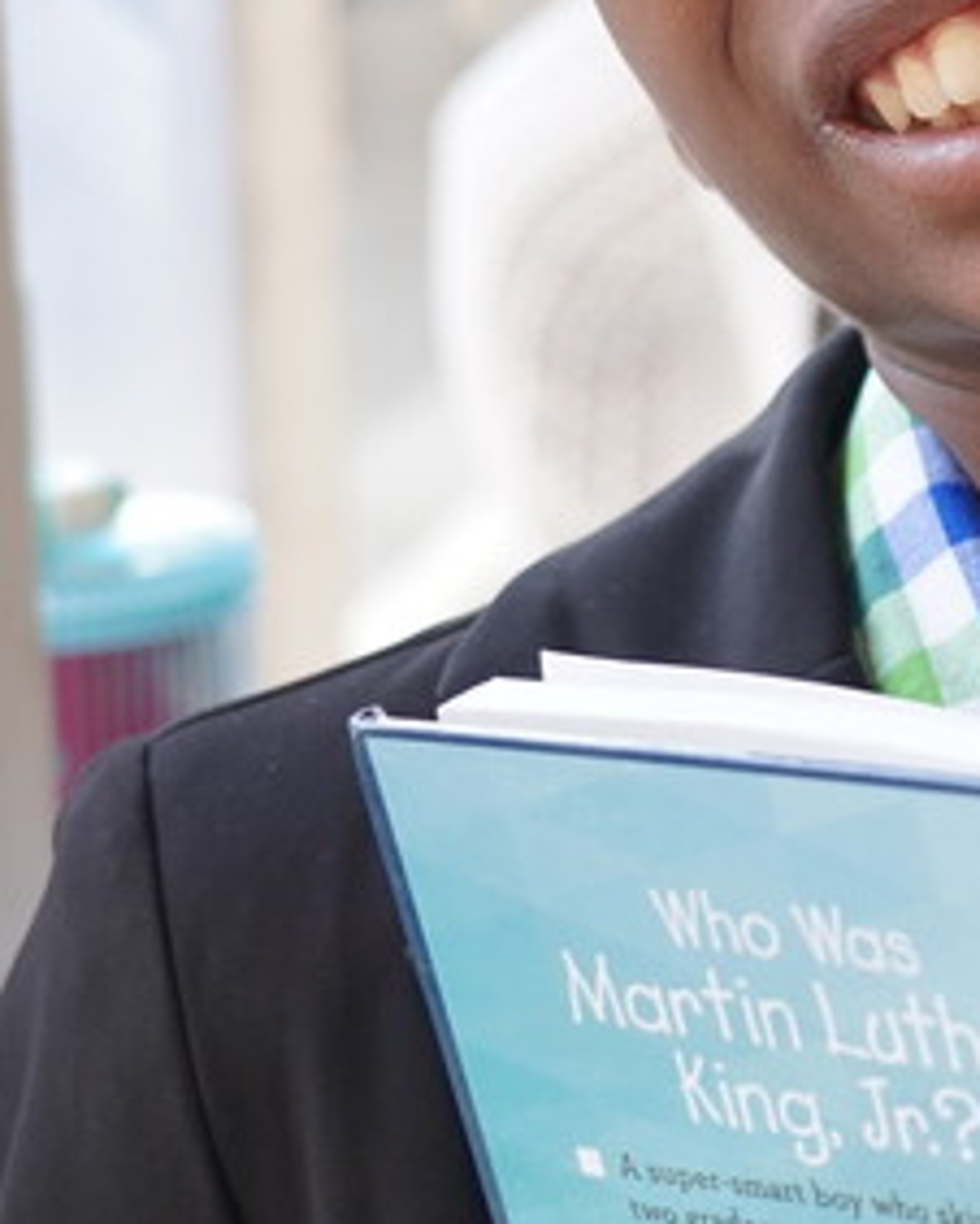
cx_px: 1173
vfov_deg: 13.5
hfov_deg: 10.6
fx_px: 5179
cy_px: 647
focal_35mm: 143
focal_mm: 42
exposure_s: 1/160
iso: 640
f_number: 4
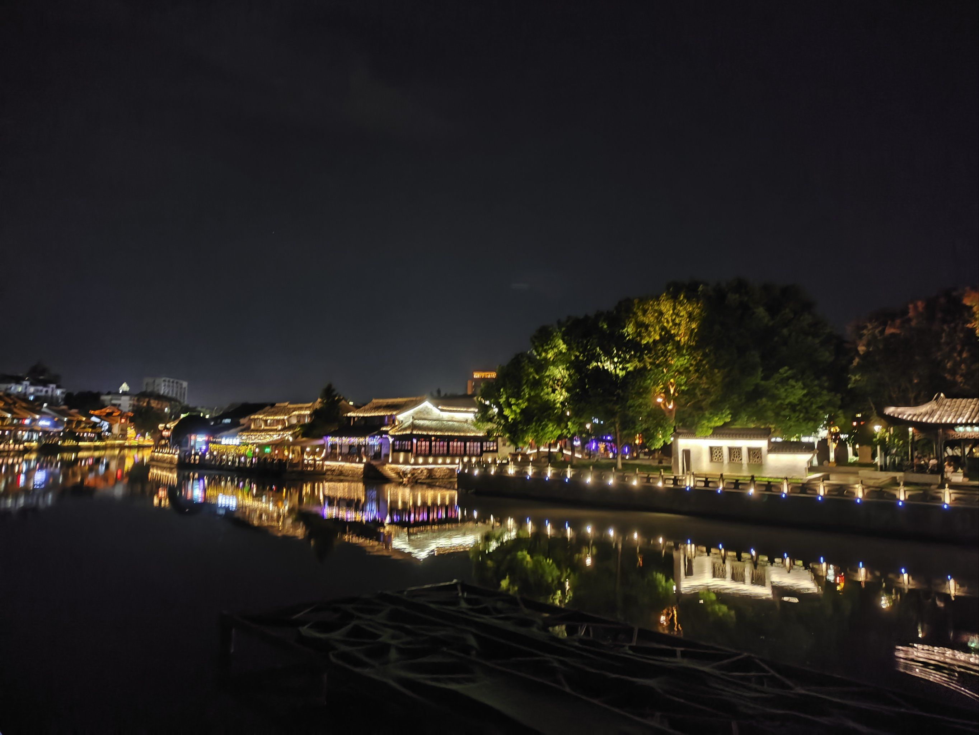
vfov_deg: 56.8
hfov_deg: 71.6
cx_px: 490
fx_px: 679
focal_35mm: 24
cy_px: 368
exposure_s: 1/11.6
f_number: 1.8
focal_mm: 4.68
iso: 2120
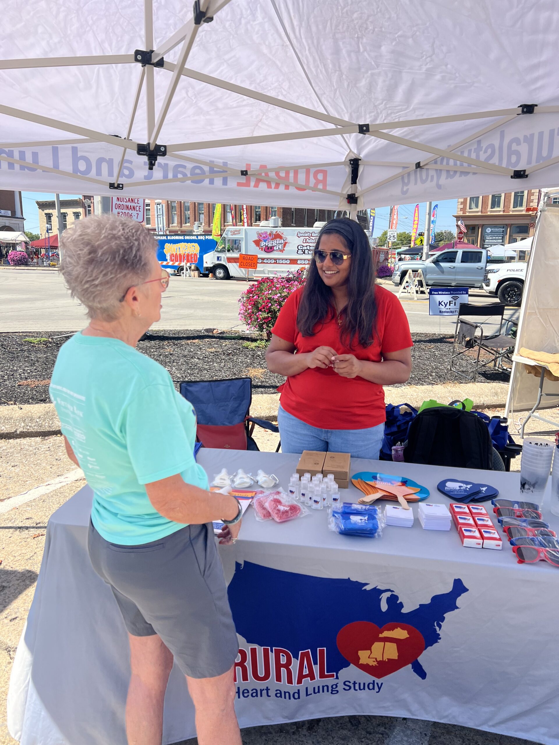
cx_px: 280
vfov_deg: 67.3
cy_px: 372
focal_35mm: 26
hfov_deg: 53.1
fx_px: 560
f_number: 1.5
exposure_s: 1/2123
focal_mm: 5.7
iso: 50
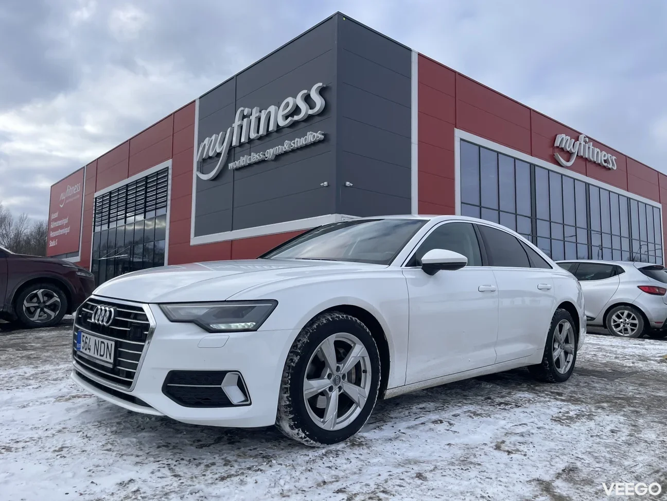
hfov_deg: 67.3
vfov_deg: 53.1
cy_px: 250
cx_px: 334
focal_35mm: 26
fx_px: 501
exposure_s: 1/2132
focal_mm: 4.2
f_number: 1.6
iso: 32
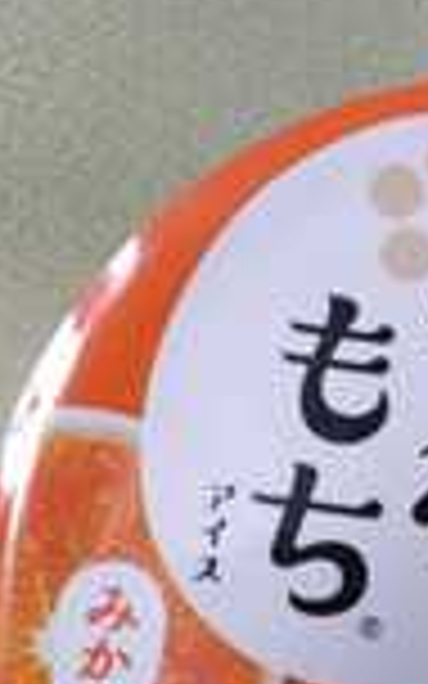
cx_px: 509
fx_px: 1493
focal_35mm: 80
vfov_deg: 25.7
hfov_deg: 15.7
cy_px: 450
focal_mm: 4.8
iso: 654
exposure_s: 1/50
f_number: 1.79
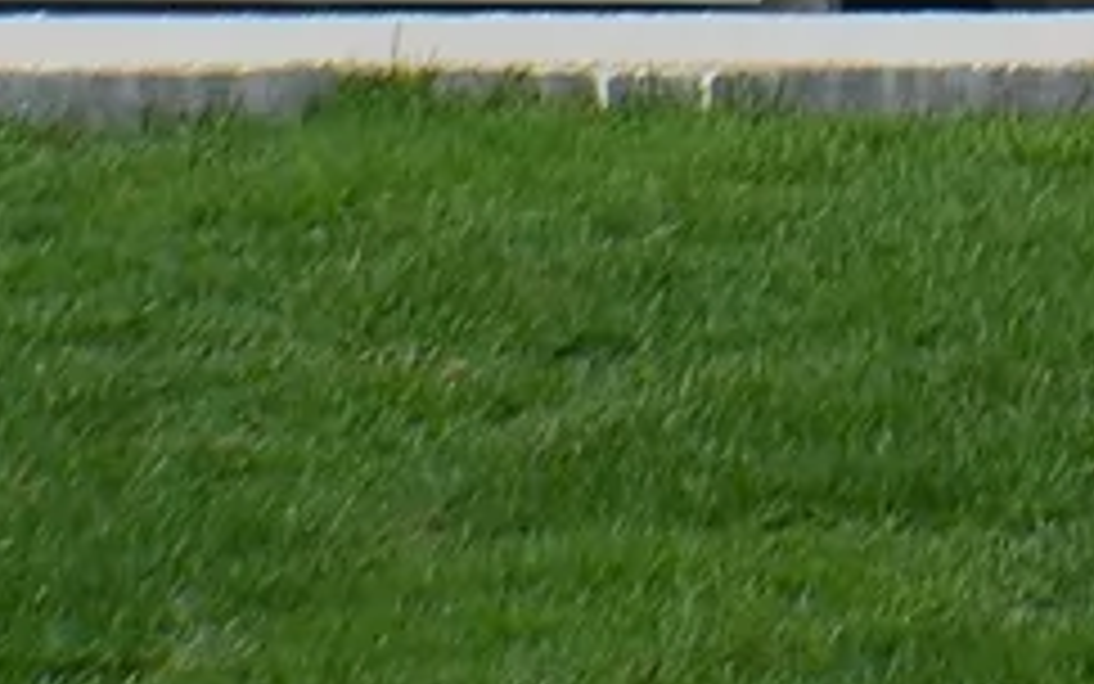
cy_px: -1814
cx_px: 2211
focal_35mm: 338
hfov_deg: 6.0
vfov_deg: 3.7
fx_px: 10080
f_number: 8
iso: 200
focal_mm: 28
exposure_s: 1/400
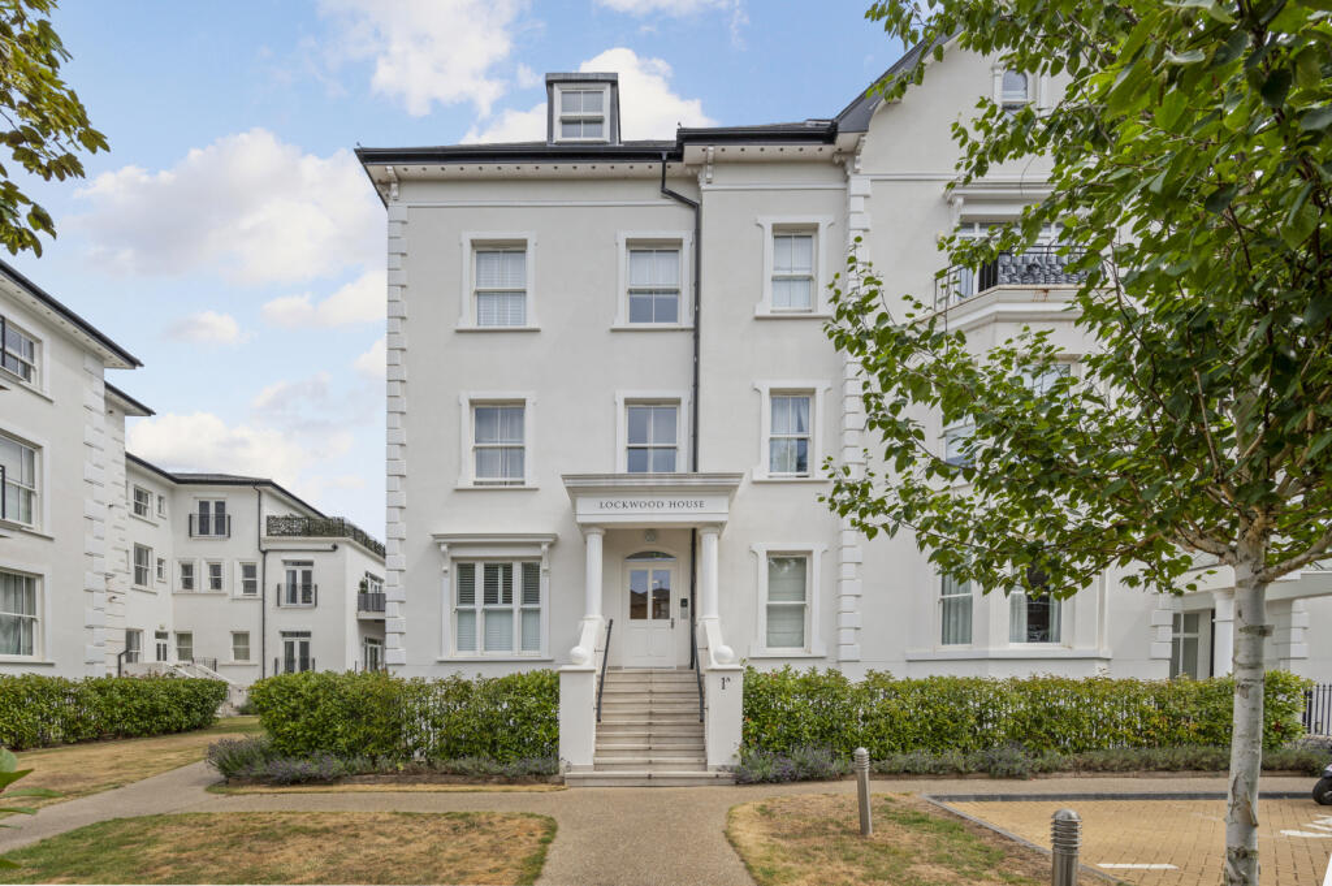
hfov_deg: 104.3
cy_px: 443
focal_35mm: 14
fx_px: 518
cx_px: 666
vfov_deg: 81.1
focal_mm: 14
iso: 200
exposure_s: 1/400
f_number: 8
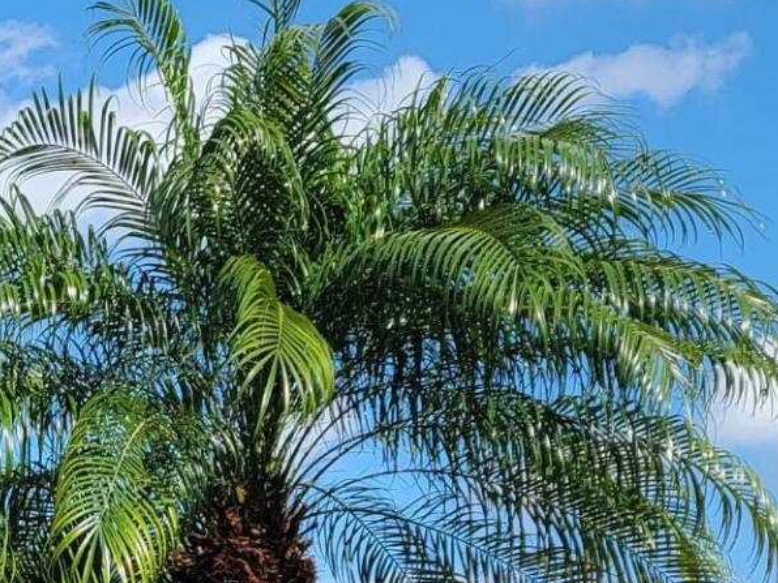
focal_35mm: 116
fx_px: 2607
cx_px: -424
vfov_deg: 12.4
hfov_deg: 15.5
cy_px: 734
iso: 16
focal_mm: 6.7
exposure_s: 1/829
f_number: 1.8
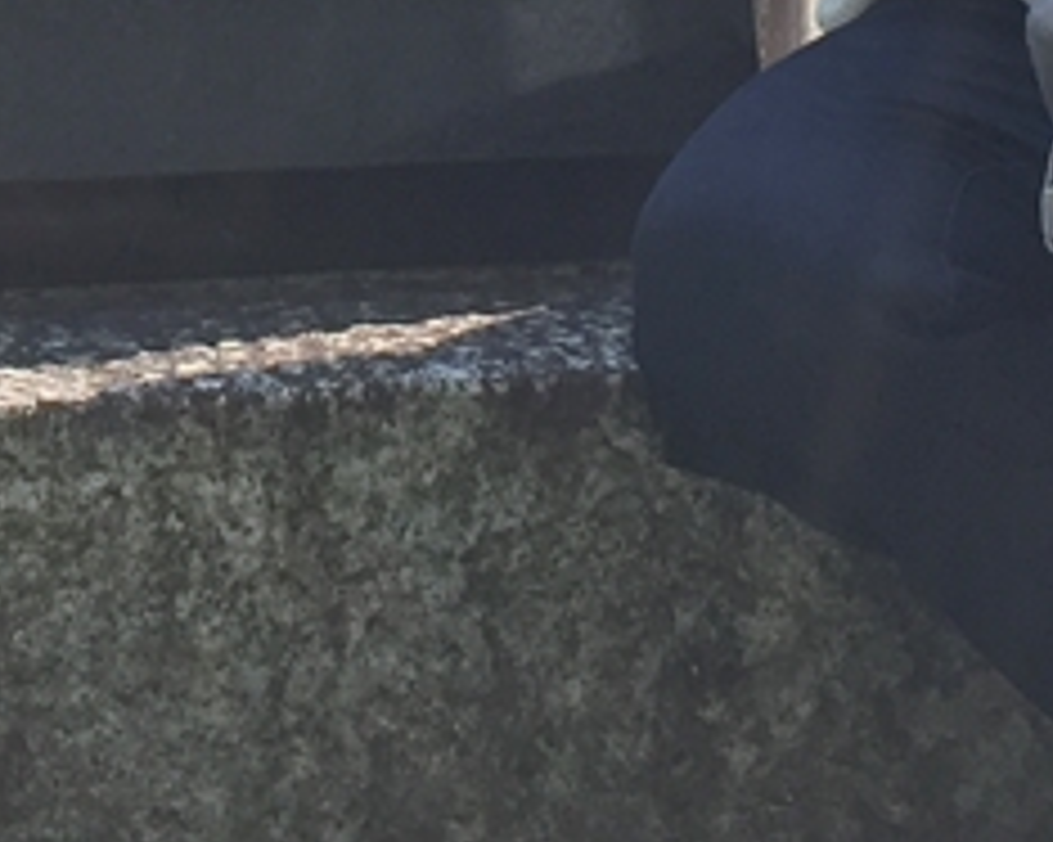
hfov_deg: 13.1
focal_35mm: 145
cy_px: -608
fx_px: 4517
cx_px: 27
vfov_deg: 10.1
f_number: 2.2
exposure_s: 1/1099
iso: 32
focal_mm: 4.15
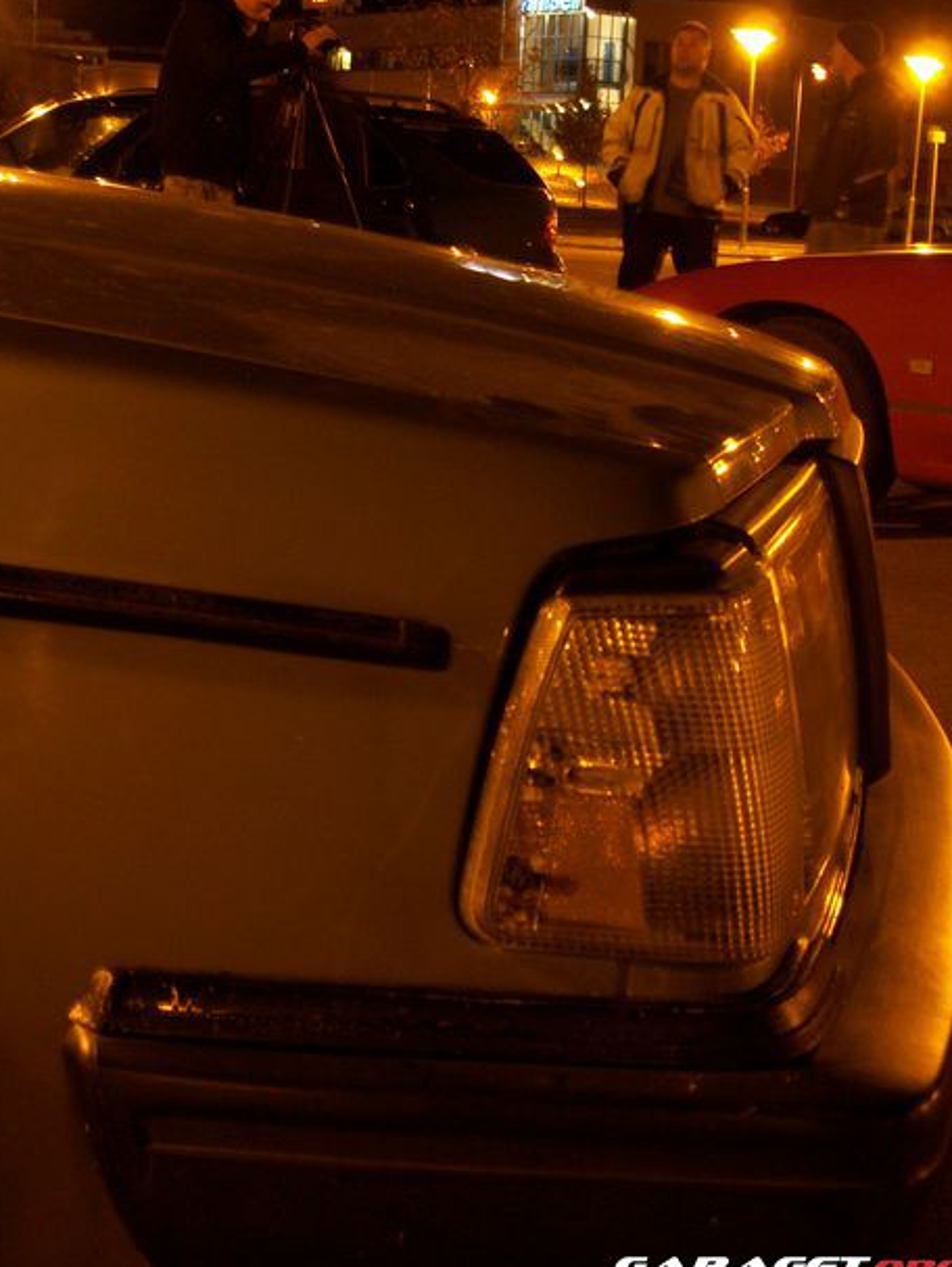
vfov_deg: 32.7
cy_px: 620
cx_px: 470
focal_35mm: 59
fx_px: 2161
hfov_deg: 24.8
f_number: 3.3
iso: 80
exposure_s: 2
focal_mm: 9.4
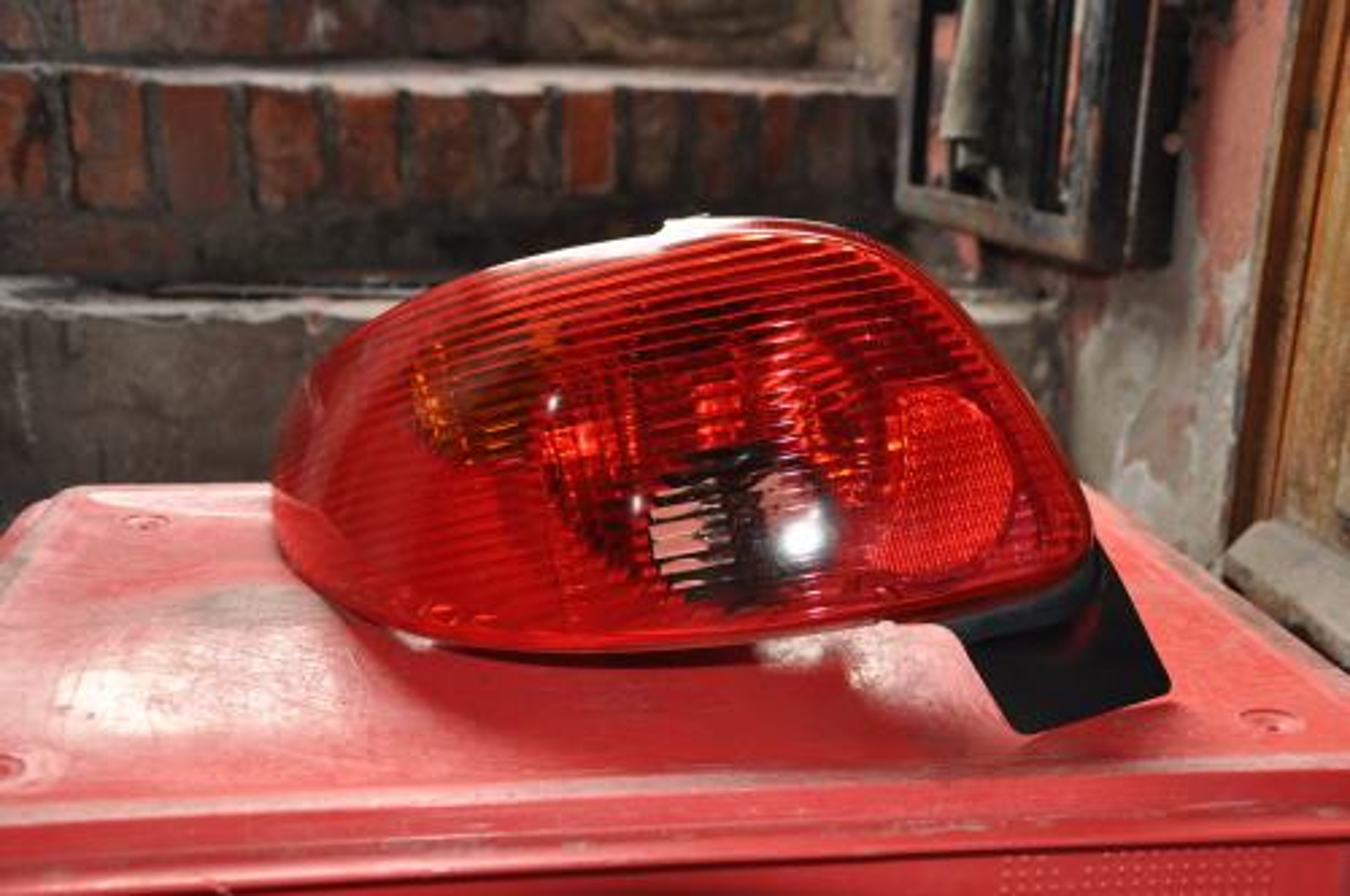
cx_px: 675
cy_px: 448
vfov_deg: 31.8
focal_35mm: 42
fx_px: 1573
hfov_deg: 46.5
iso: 800
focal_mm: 28
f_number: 4
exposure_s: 1/60
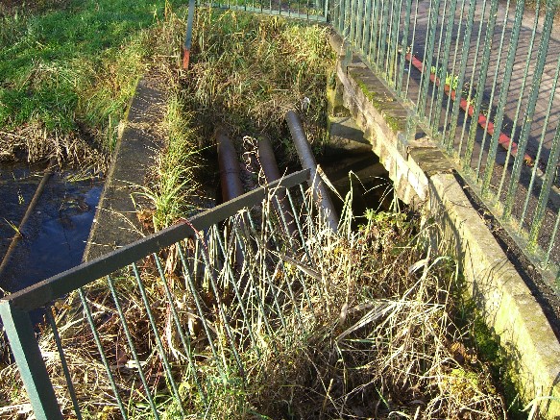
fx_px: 615
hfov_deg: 49.0
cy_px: 210
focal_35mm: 38
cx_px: 280
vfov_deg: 37.7
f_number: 2.8
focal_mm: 7.9
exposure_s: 1/160
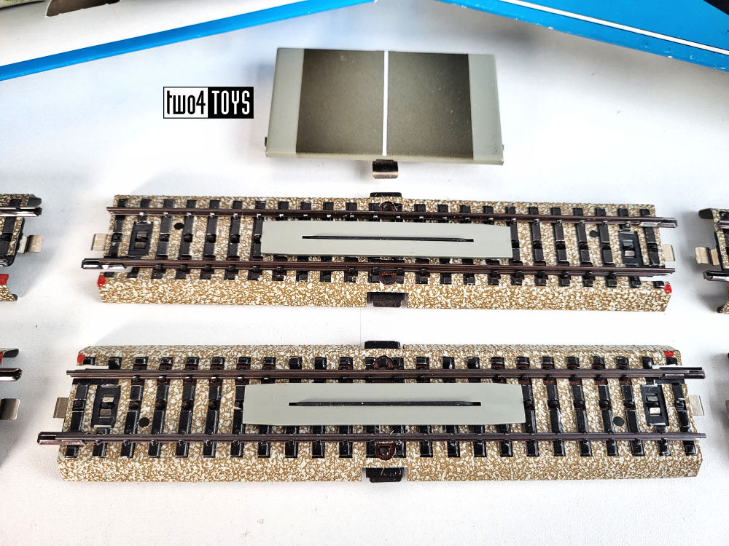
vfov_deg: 53.1
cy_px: 273
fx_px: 548
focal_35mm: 26
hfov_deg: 67.3
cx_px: 364
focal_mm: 5.4
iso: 64
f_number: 1.8
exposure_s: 1/100
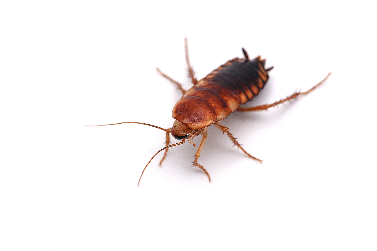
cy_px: 126
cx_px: 188
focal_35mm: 105
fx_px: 1099
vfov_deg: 13.0
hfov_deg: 19.5
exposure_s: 1/250
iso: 200
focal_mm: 105
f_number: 16
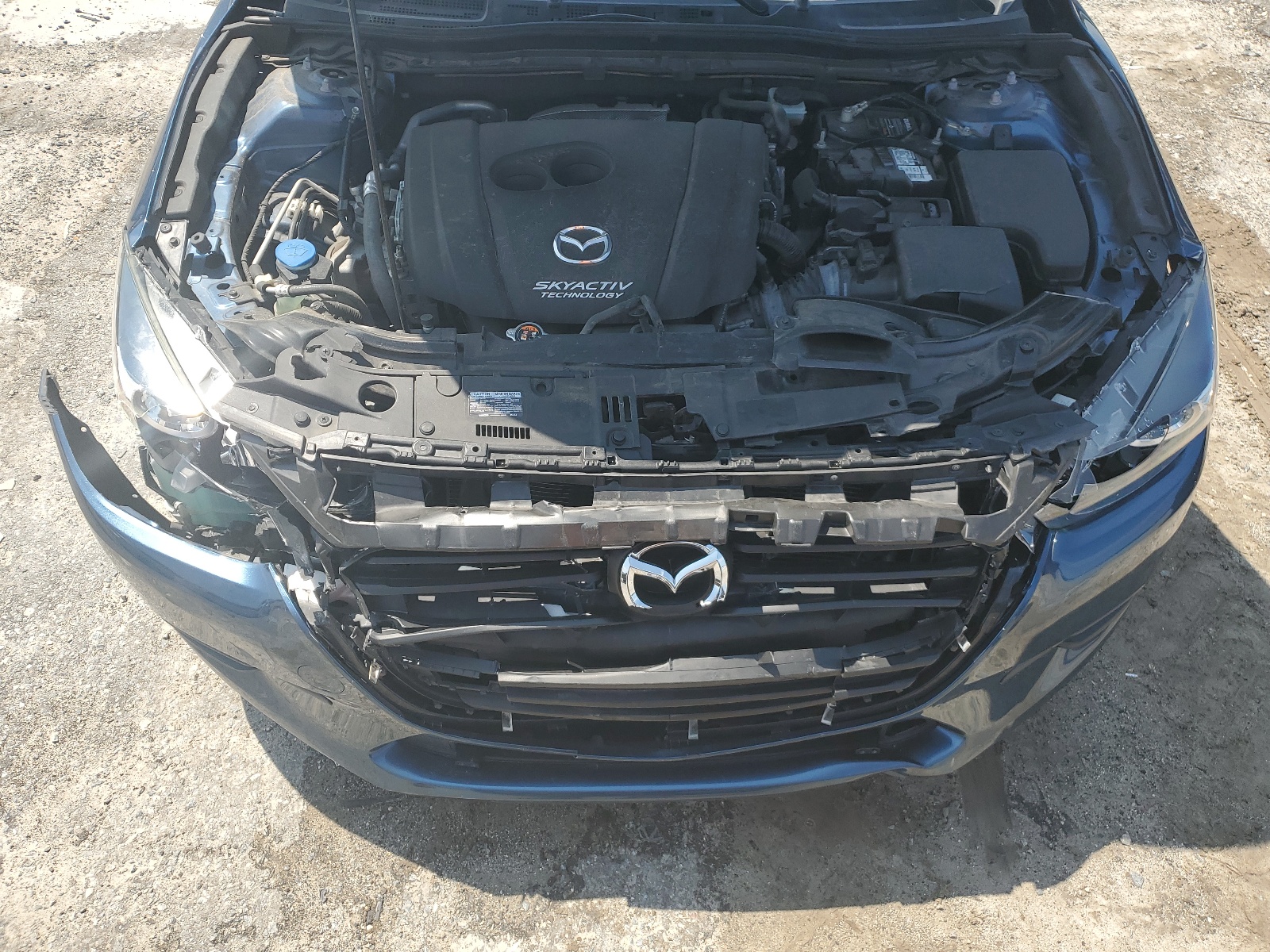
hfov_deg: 67.3
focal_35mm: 26
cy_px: 476
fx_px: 954
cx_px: 635
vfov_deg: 53.1
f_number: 1.5
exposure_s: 1/1667
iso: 50
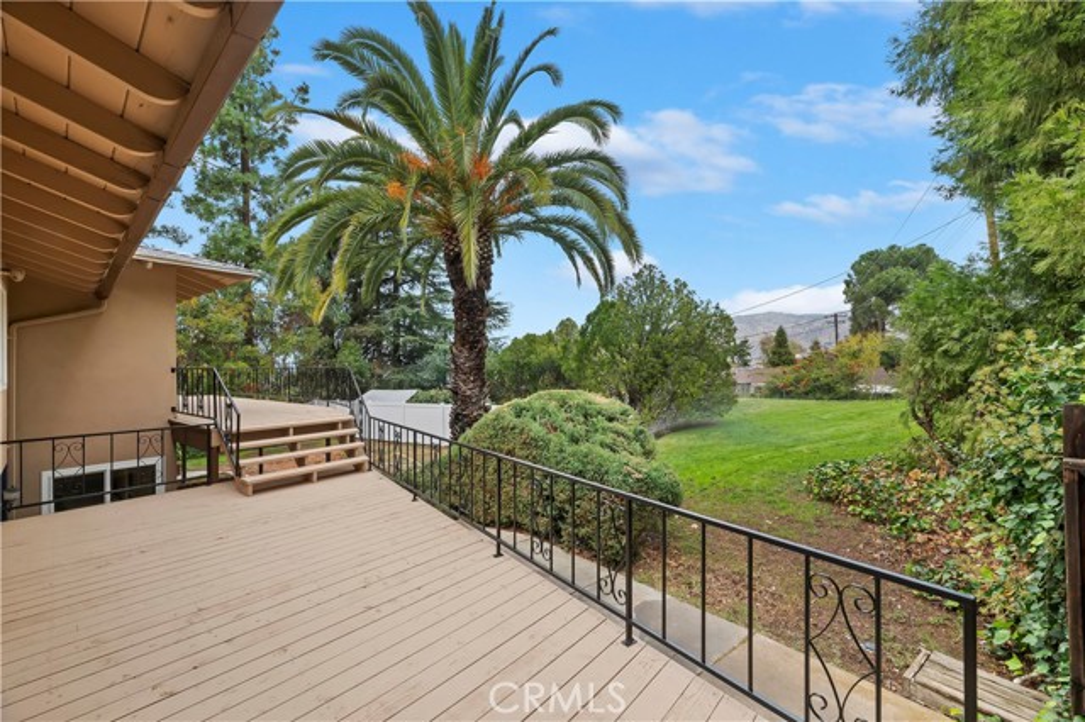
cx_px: 542
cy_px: 361
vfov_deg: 81.1
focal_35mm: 14
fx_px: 422
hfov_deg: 104.3
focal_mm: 14
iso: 500
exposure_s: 1/160
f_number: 13
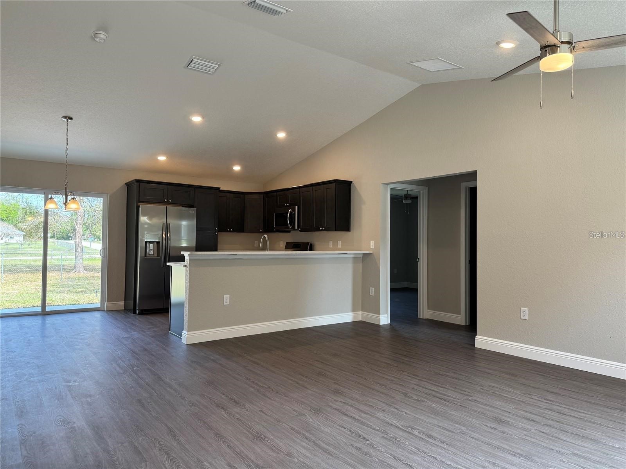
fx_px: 434
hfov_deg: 71.6
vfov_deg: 56.8
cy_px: 234
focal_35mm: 24
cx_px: 313
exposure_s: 1/164
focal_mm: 6.76
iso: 100
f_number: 1.78
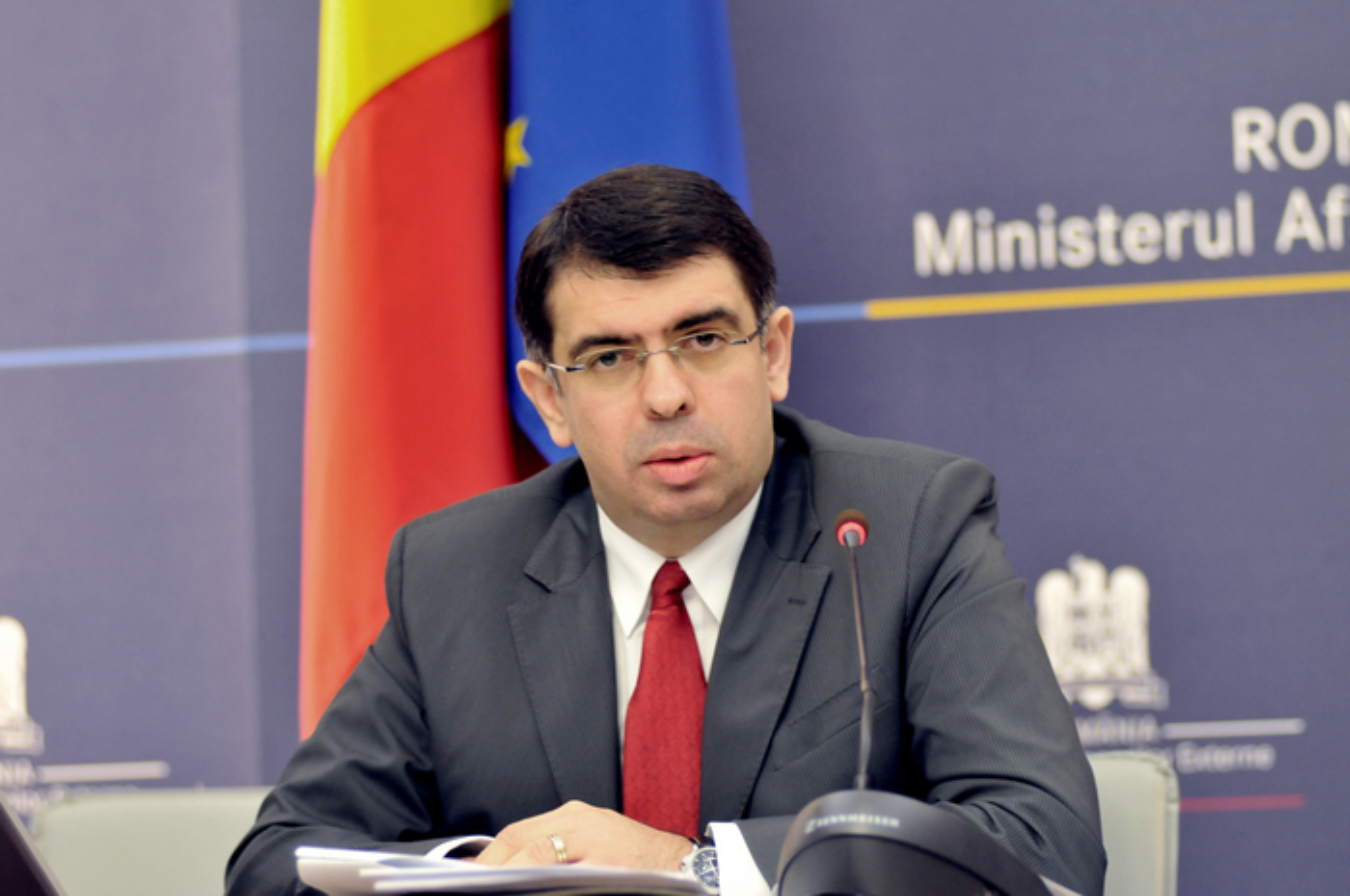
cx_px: 675
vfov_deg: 8.3
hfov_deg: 12.5
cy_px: 448
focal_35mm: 165
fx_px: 6180
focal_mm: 110
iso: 800
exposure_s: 1/60
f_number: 2.8
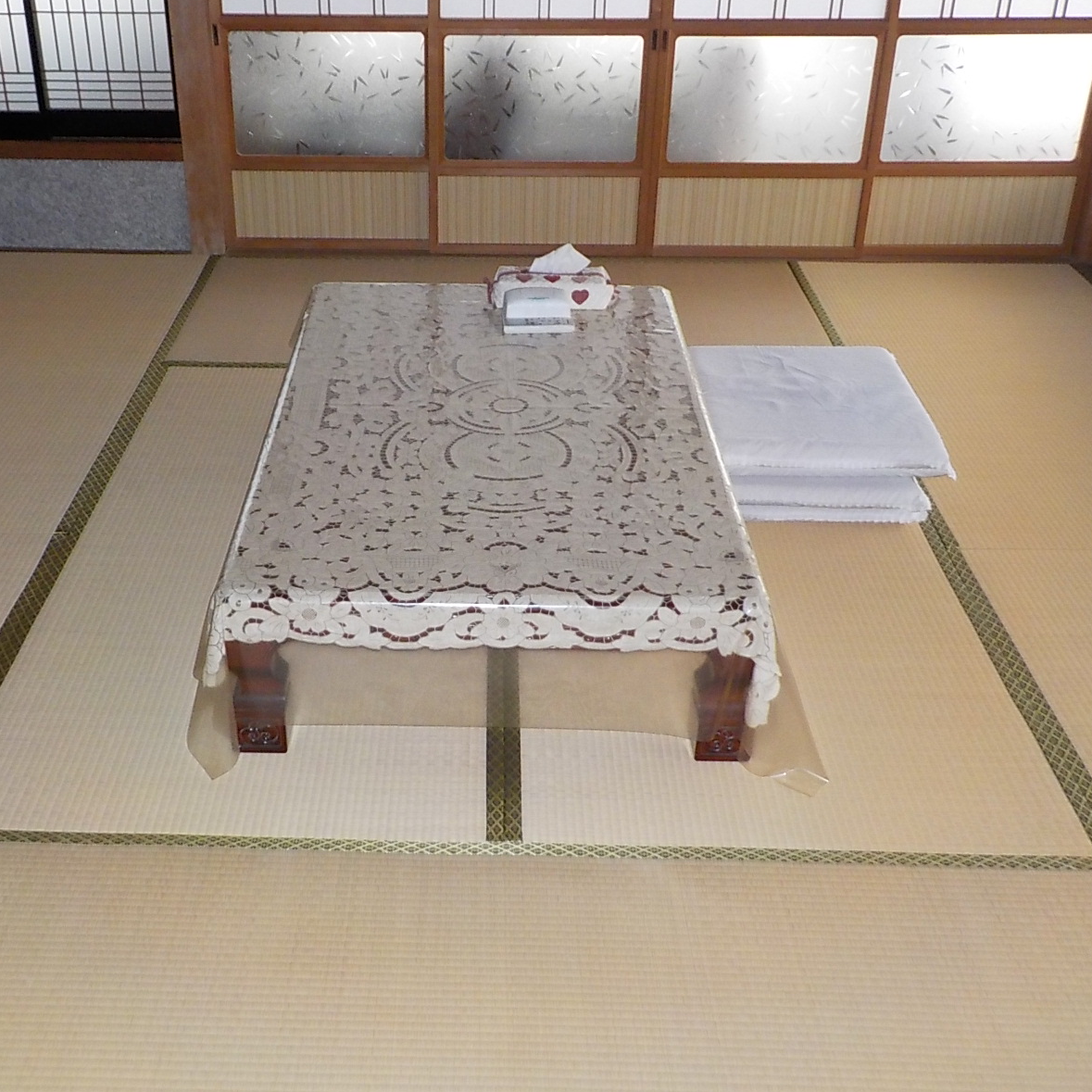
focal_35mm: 36
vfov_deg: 46.0
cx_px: 439
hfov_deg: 45.8
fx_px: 1285
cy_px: 542
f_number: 3.3
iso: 360
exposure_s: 1/30
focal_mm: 4.1
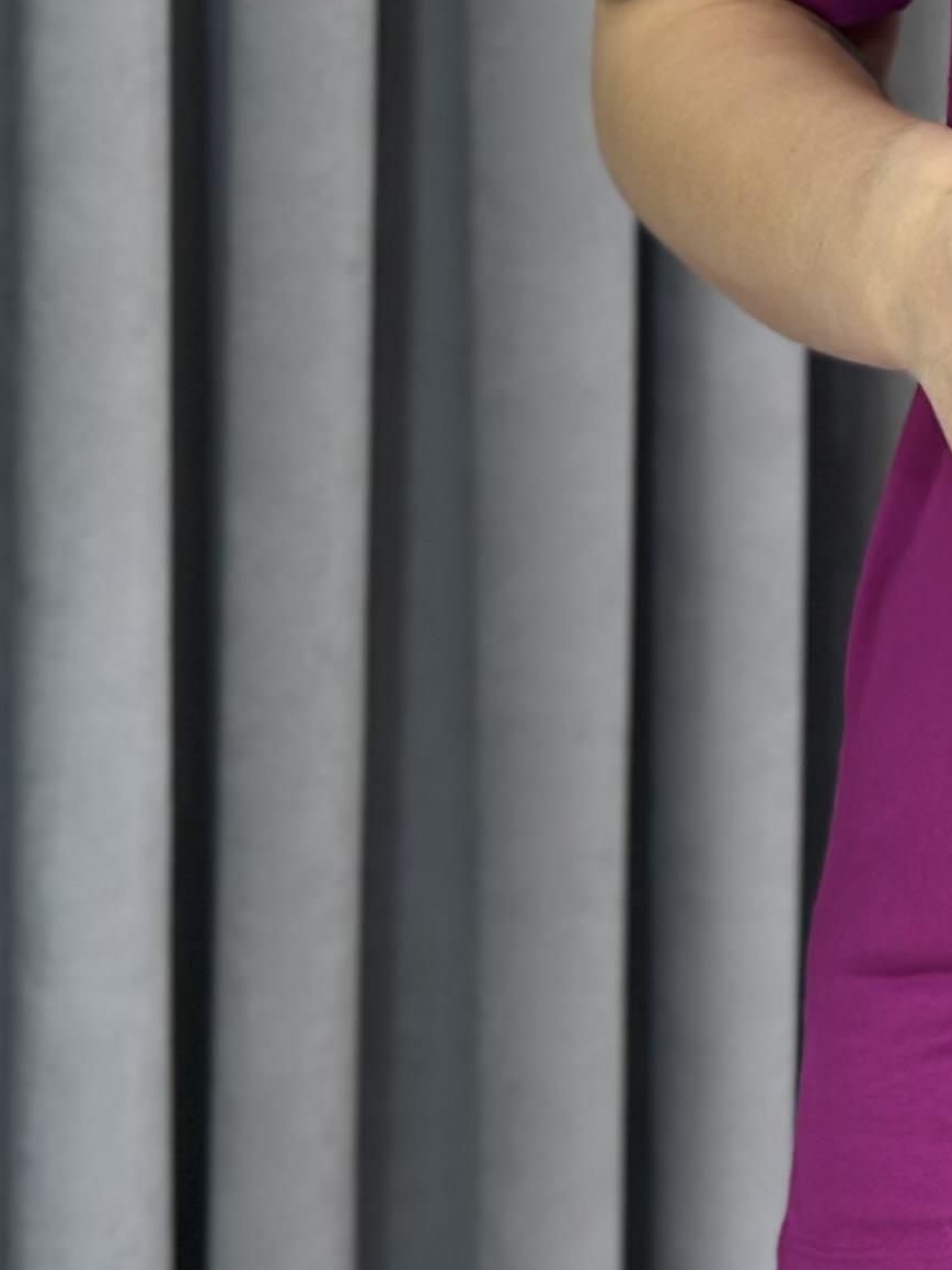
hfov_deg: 8.6
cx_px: 1579
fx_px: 6125
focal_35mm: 167
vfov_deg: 11.5
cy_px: -409
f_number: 1.78
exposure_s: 1/100
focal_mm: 6.86
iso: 80
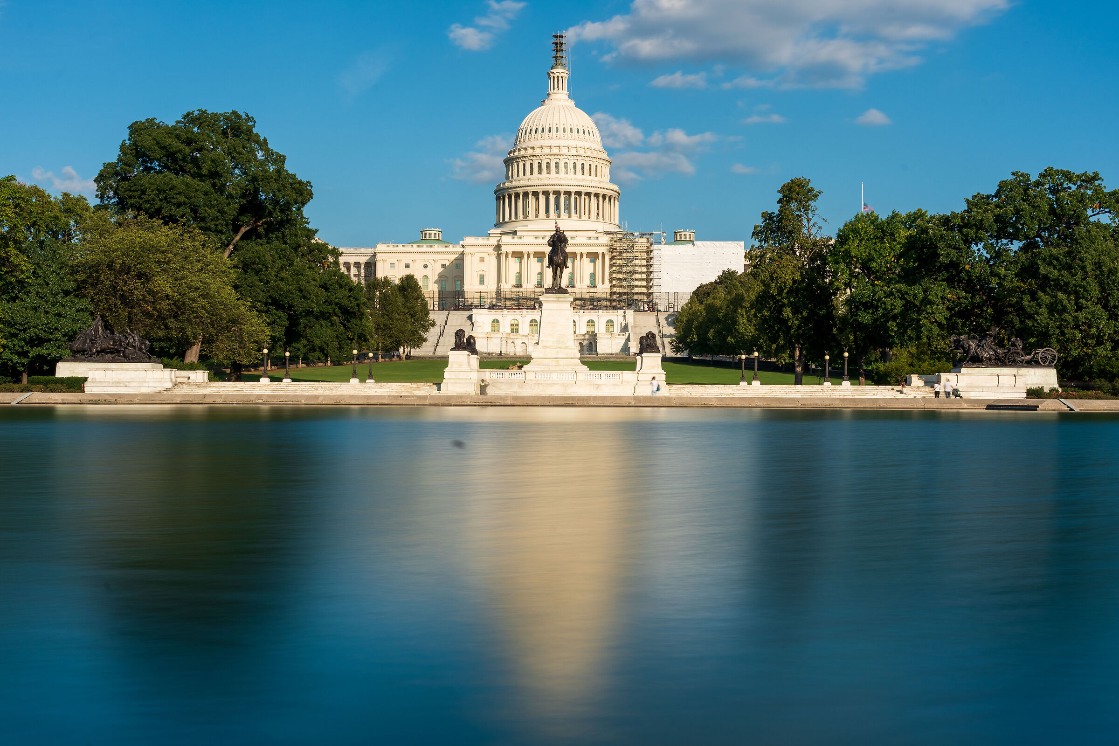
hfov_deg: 44.5
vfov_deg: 30.5
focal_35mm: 44
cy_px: 373
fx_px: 1368
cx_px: 560
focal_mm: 44
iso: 50
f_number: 14
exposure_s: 10
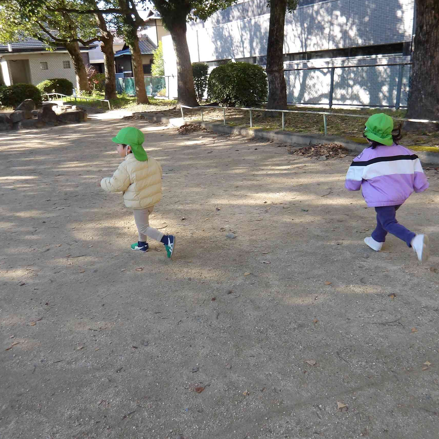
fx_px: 459
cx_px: 209
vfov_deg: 51.1
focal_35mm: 32
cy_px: 220
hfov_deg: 51.1
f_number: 3
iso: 100
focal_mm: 4.9
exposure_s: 1/231
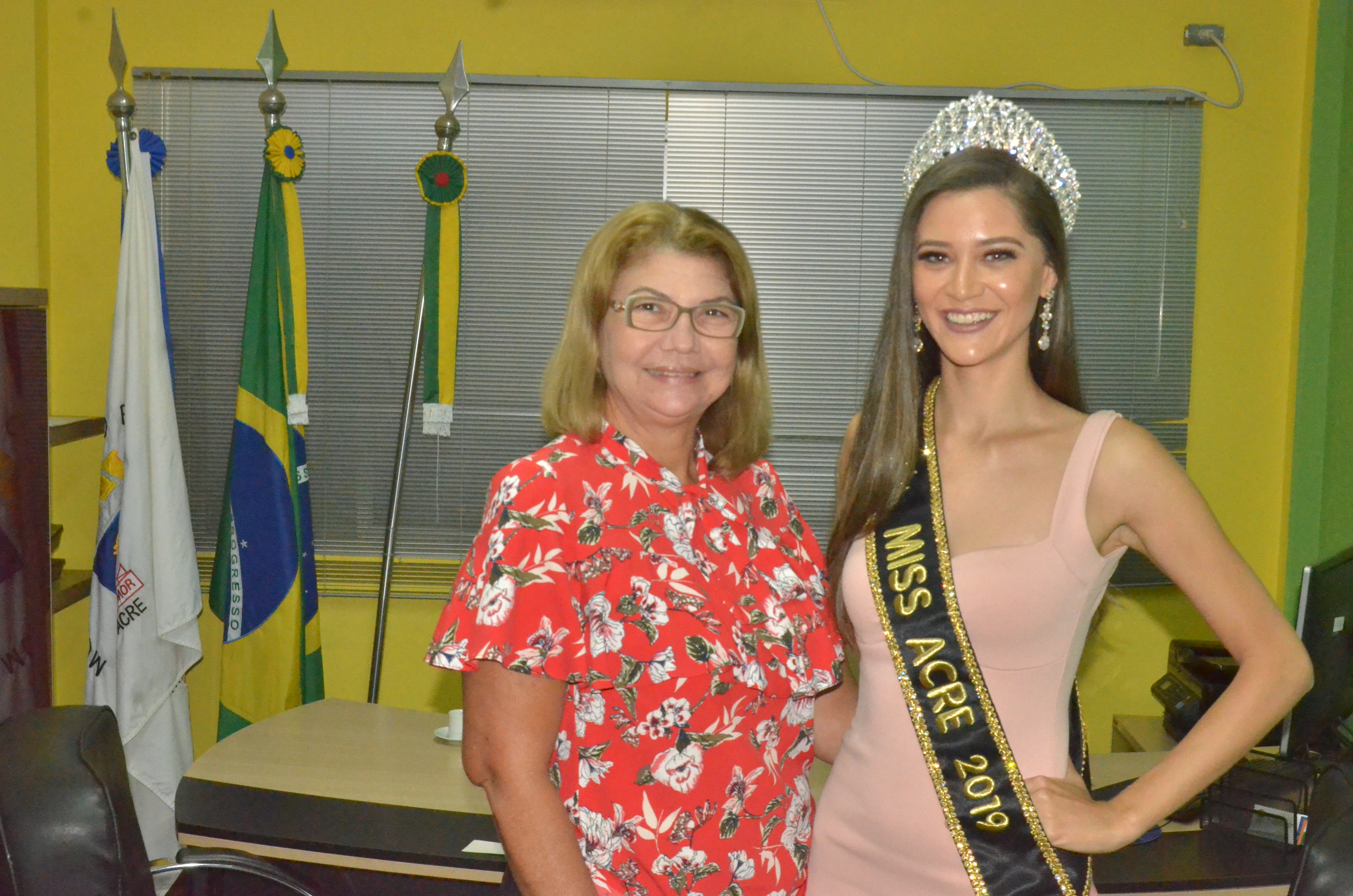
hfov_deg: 43.7
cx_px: 676
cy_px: 448
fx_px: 1688
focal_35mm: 45
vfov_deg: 29.7
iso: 6400
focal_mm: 30
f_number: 10
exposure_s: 1/250
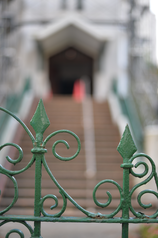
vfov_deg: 39.6
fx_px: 330
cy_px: 119
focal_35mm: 50
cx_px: 79
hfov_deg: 27.0
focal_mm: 50
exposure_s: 1/160
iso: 100
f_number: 1.8
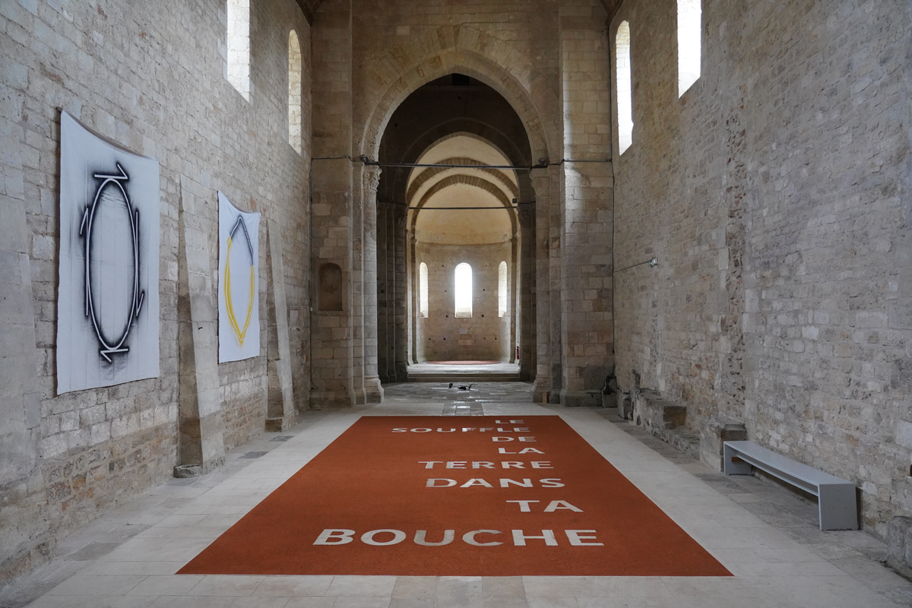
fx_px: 633
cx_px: 456
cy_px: 304
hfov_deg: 71.5
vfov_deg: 51.3
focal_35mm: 25
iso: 6400
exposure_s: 1/320
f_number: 4
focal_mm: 25
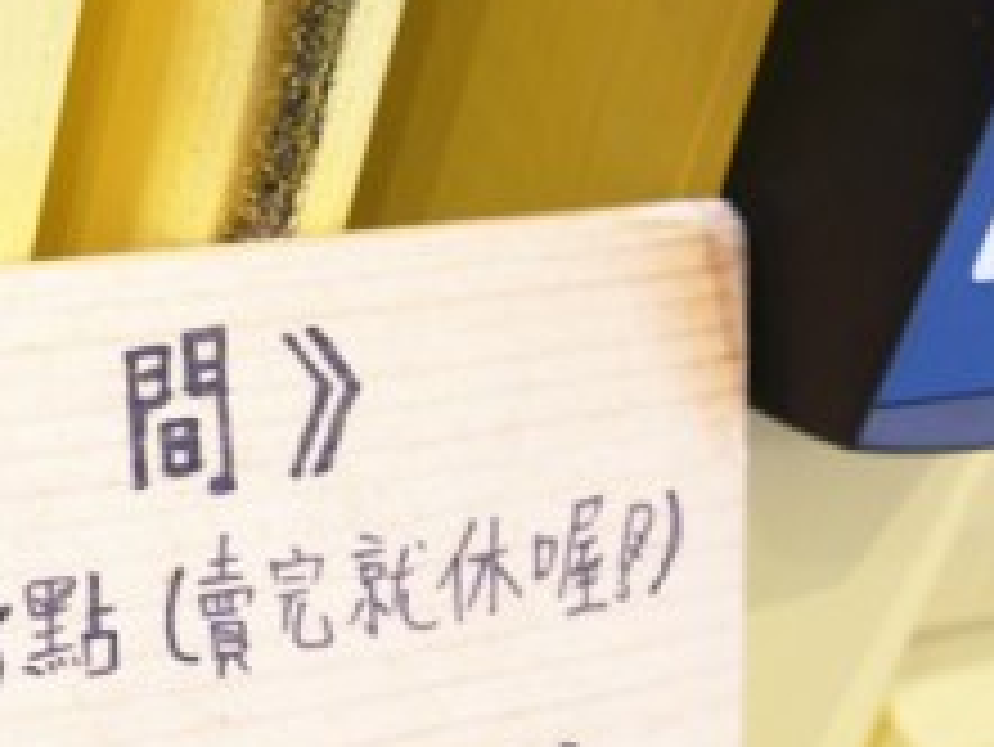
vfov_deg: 14.5
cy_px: 1060
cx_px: -387
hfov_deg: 18.6
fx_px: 2758
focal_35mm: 96
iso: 200
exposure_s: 1/30
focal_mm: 15
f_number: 3.6
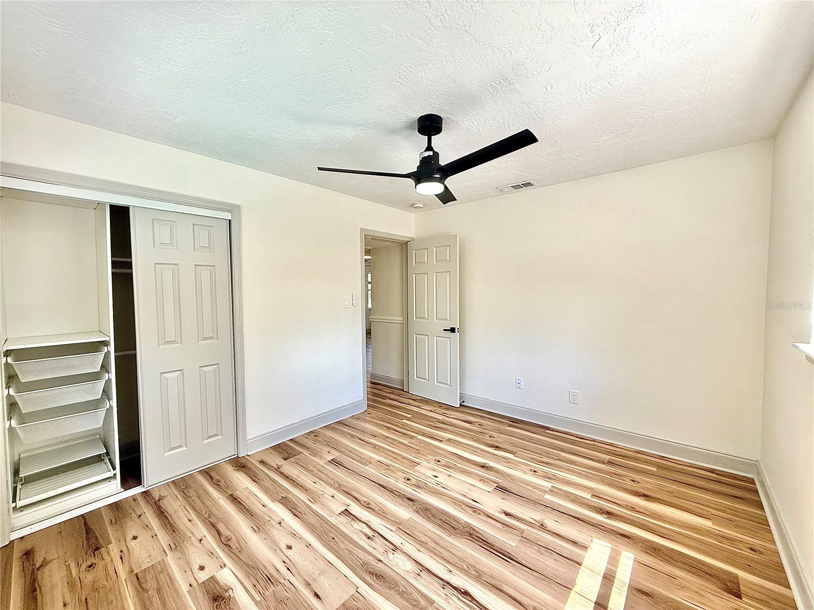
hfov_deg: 102.1
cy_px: 305
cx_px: 407
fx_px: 329
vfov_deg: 85.7
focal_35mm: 14
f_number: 2.2
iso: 64
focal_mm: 2.22
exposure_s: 1/140
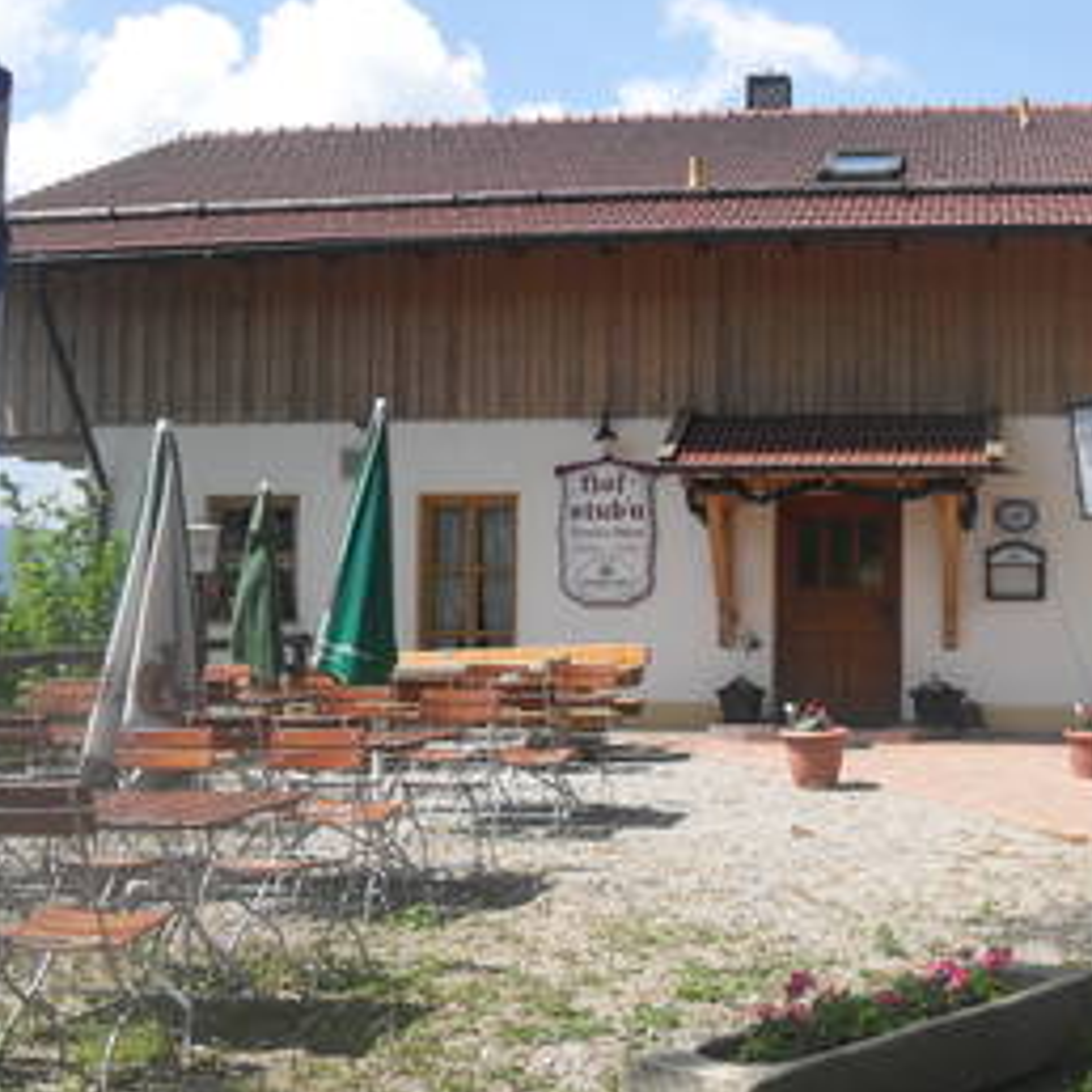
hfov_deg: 34.6
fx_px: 1713
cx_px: 825
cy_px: 588
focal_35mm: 48
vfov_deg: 35.3
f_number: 8.9
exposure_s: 1/125
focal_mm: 6.2
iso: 100
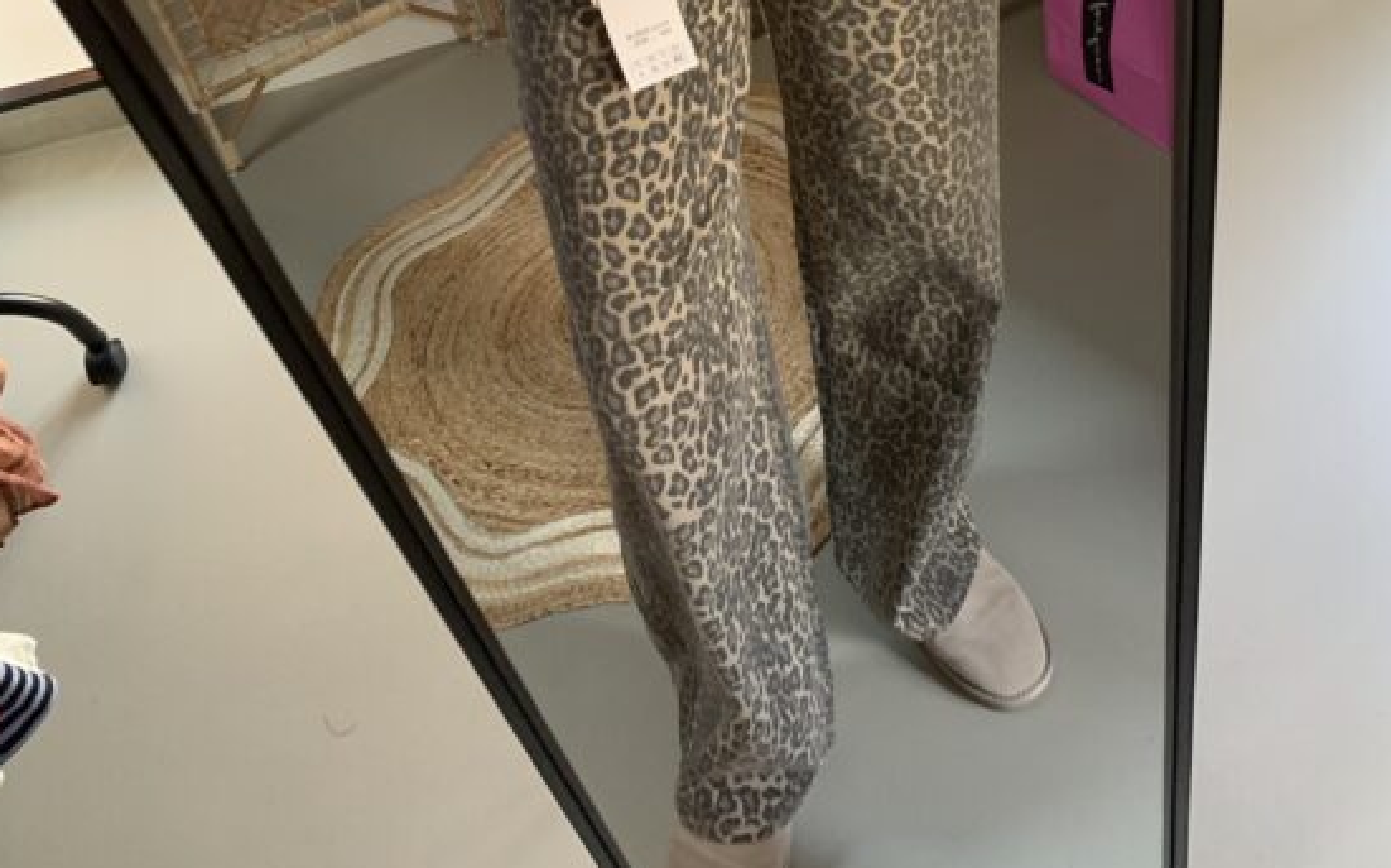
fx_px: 1516
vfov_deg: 29.4
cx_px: 740
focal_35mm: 40
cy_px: -43
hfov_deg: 49.3
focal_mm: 4.25
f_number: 1.8
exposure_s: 1/53
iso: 400
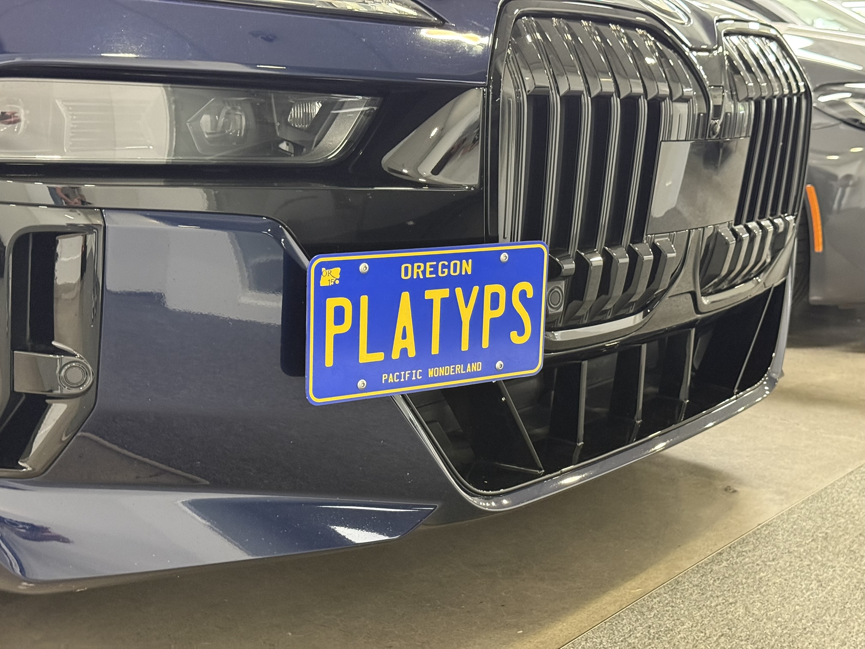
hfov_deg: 39.7
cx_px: 432
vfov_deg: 30.3
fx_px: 1199
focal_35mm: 48
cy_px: 324
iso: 640
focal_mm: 6.76
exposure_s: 1/30
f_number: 1.78
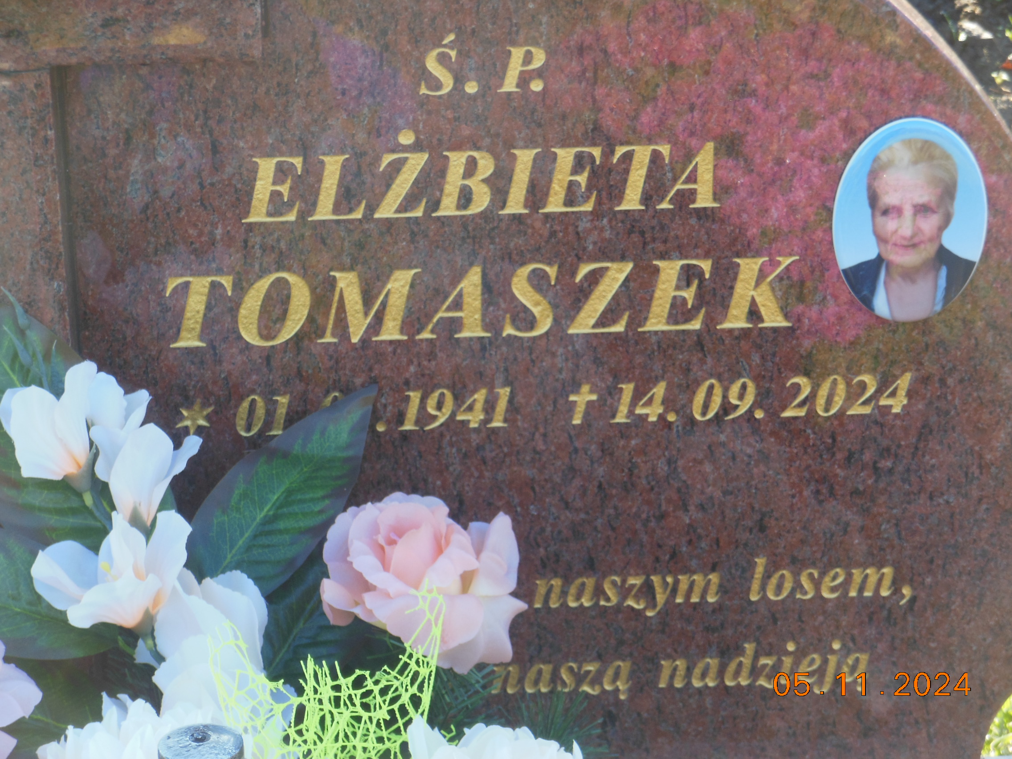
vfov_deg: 11.7
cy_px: 380
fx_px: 3713
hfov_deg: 15.5
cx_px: 506
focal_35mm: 127
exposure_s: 1/80
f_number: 5
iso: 125
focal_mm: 22.6
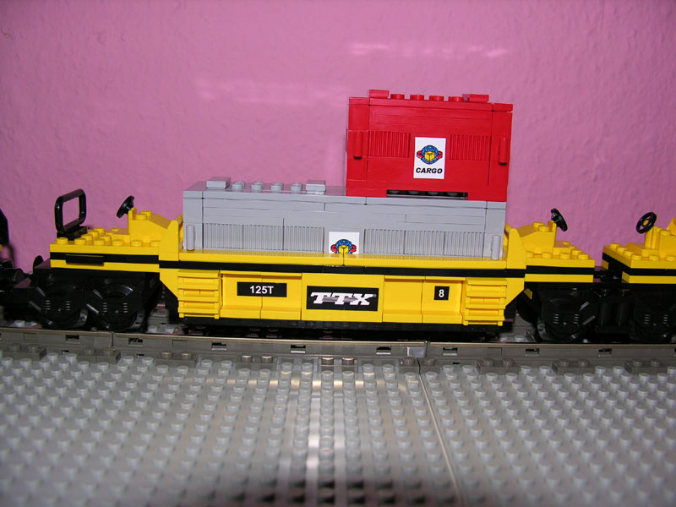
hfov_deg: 52.6
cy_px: 254
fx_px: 683
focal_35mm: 35
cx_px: 338
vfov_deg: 40.7
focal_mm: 8.9
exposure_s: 1/60.1
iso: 50
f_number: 2.8
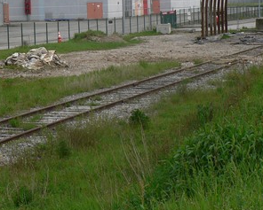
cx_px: 101
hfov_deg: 12.7
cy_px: 45
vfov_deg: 10.1
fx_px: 1184
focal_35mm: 152
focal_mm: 12
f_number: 4
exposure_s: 1/320
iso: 80
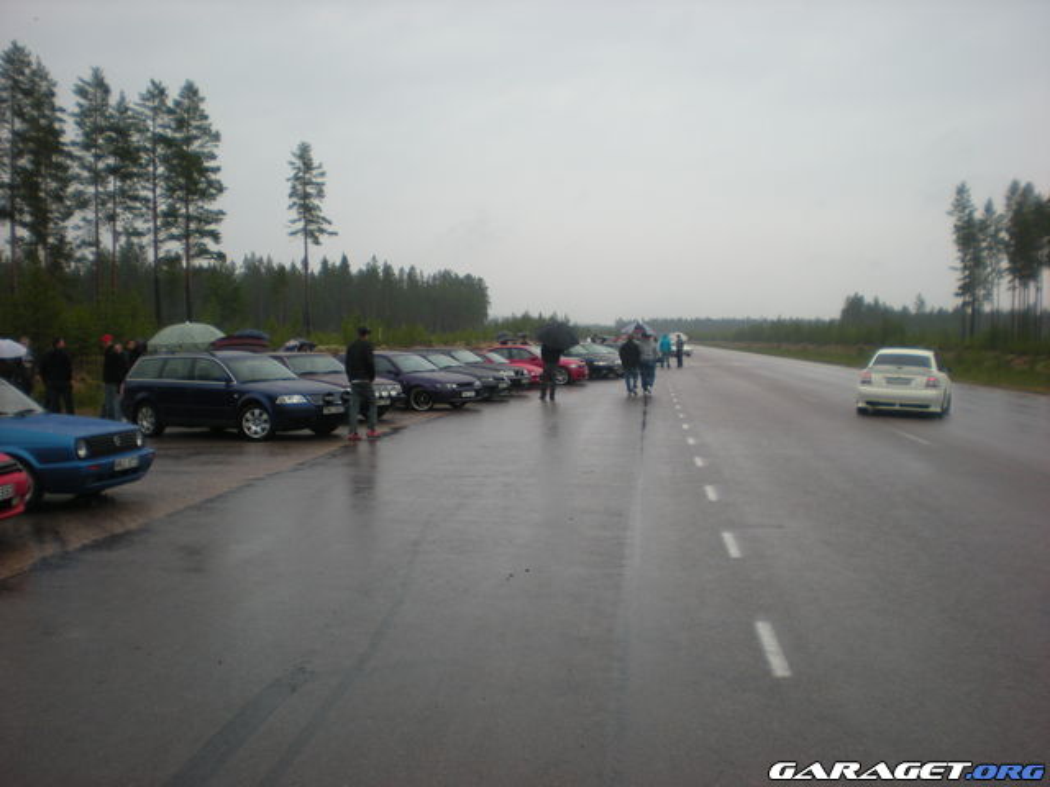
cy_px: 394
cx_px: 525
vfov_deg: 37.7
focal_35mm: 38
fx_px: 1153
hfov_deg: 49.0
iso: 64
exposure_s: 1/235
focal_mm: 6.3
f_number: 3.1
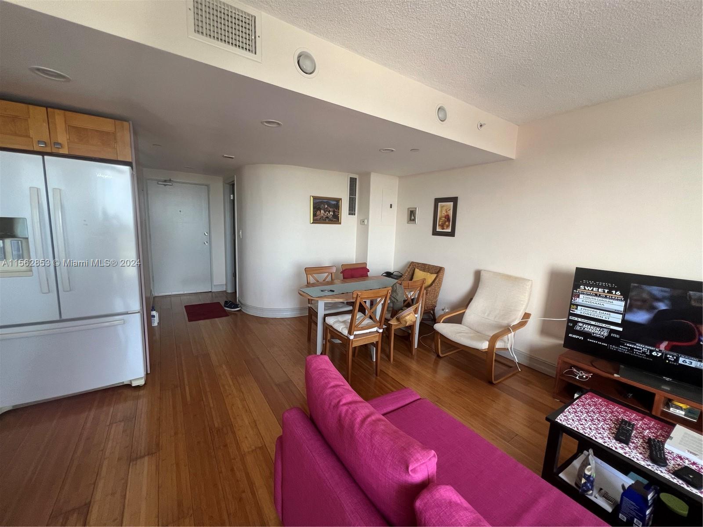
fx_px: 264
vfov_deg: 89.9
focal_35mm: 13
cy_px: 264
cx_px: 352
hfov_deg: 106.2
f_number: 1.8
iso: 100
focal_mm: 1.57
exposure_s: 1/99
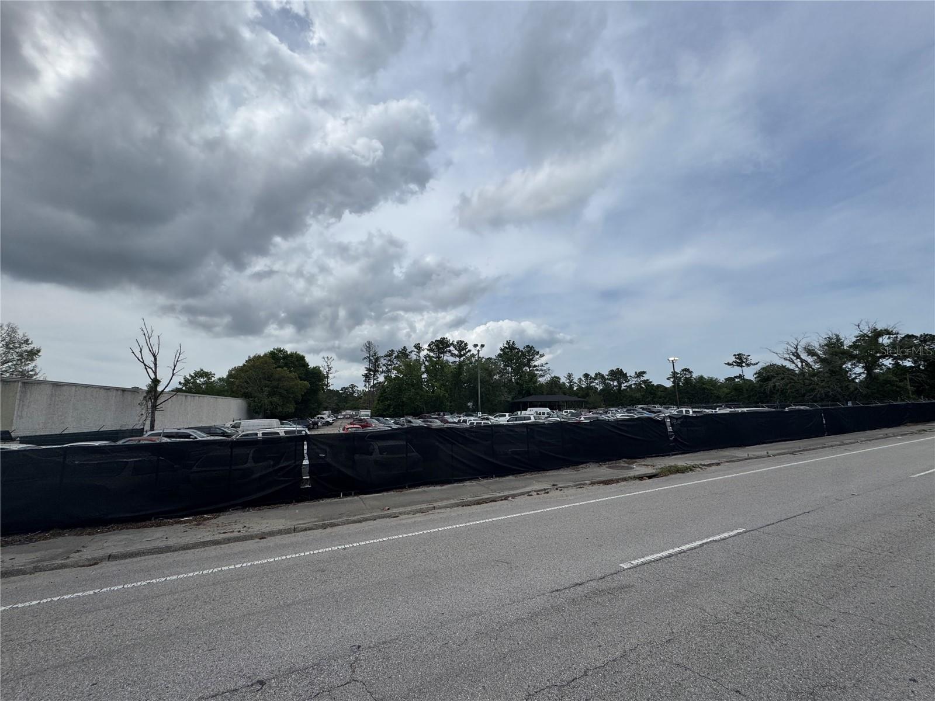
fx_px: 378
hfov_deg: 102.1
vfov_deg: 85.7
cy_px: 350
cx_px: 468
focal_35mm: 14
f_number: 2.2
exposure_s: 1/4132
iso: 50
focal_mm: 2.22
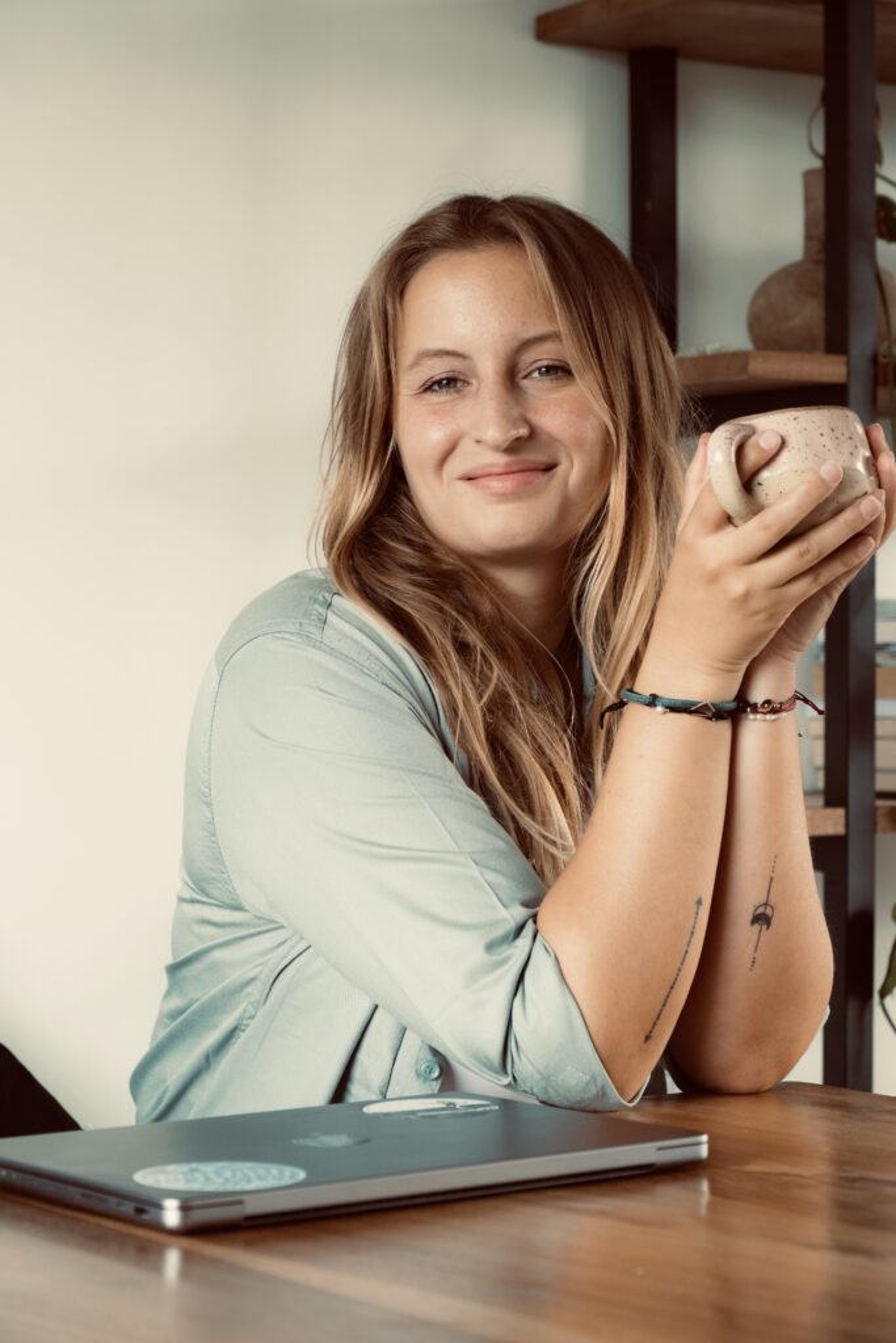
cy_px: 672
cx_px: 448
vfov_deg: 24.5
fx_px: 3097
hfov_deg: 16.5
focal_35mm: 83
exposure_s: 1/125
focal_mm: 55
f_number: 4.5
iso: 320
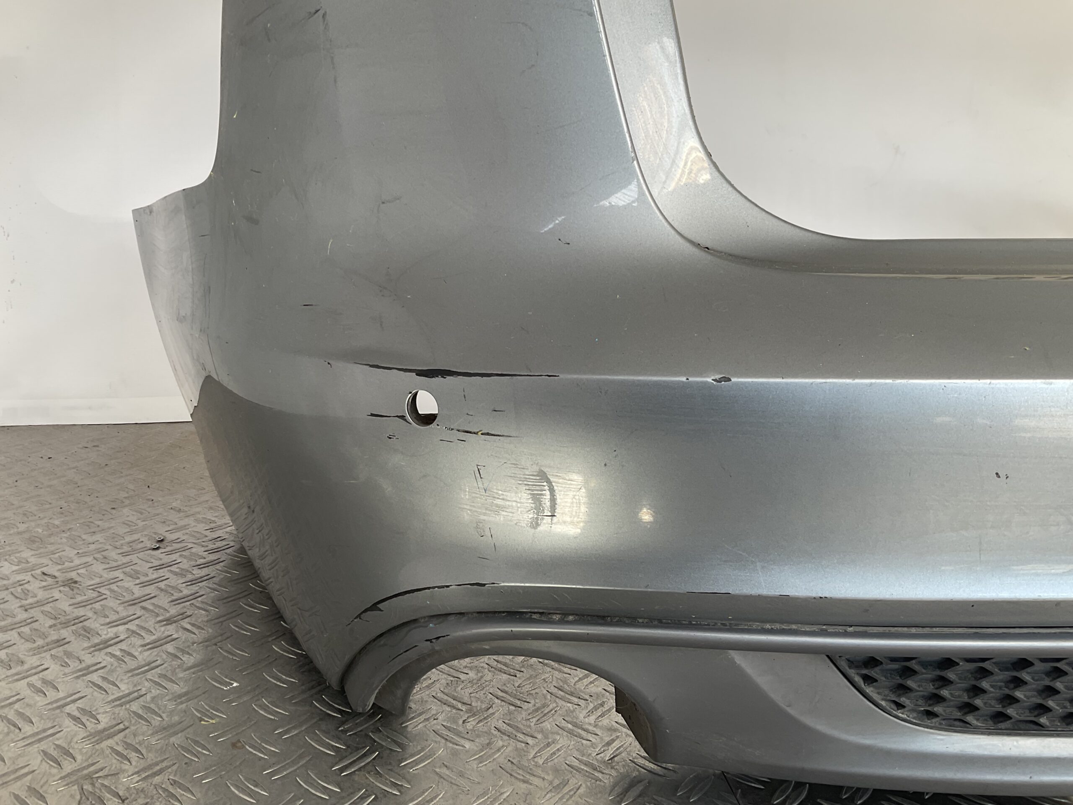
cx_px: 536
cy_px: 402
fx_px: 899
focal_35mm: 29
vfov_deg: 48.2
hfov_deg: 61.7
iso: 16
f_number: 1.8
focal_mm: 3
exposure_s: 1/132
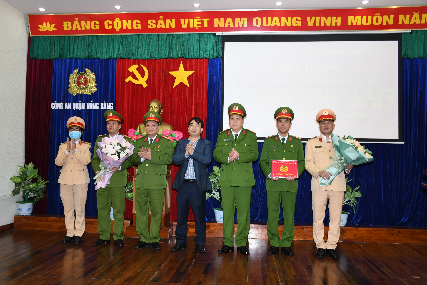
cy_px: 142
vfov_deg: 40.0
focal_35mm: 33
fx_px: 391
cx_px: 214
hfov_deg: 57.2
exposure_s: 1/200
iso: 640
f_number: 5
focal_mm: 22
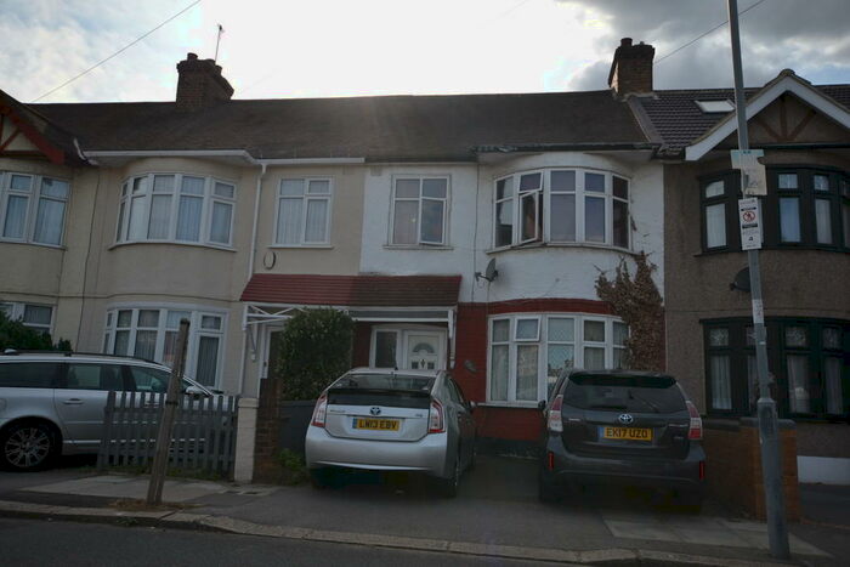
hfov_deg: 64.5
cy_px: 284
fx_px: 673
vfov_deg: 45.7
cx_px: 425
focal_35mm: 28
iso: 100
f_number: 9
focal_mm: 19
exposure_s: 1/320
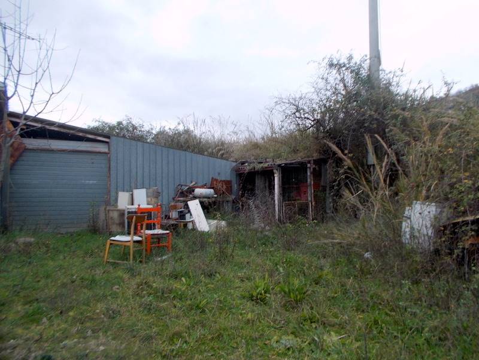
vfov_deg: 53.1
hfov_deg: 67.3
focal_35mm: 26
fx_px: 360
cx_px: 240
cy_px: 180
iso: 80
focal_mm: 4.6
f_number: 3.2
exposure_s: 1/30
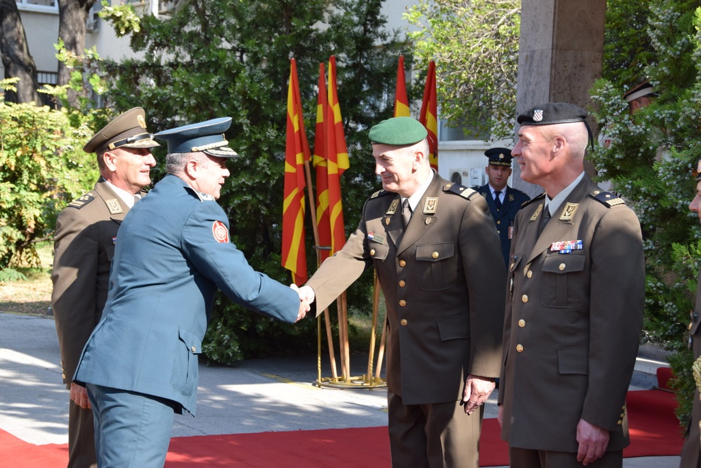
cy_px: 234
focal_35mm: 78
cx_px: 350
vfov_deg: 17.5
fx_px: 1519
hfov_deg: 26.0
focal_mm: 52
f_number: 8
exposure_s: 1/250
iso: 360
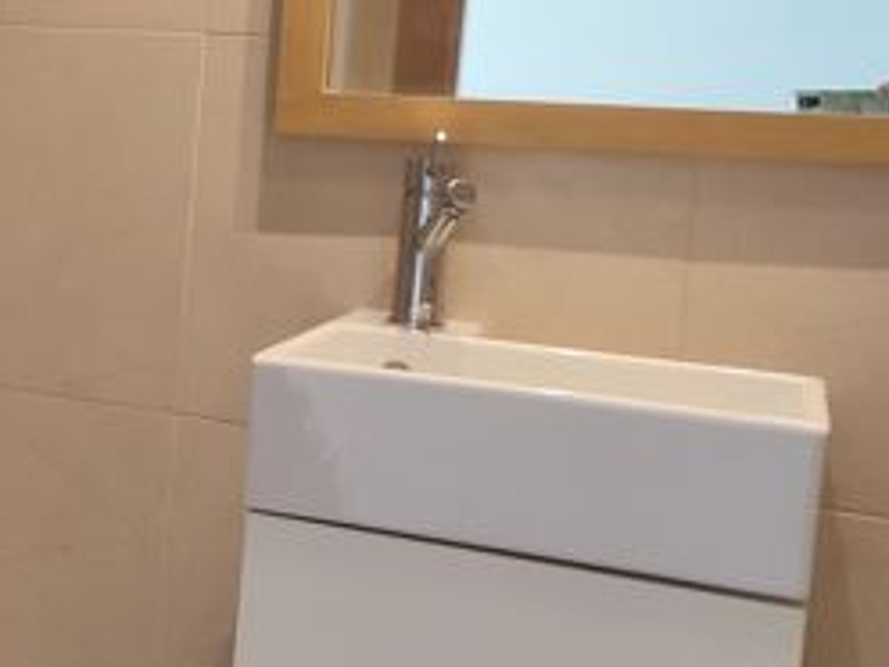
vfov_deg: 20.6
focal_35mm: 71
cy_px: 201
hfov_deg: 24.1
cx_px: -256
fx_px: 1823
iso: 487
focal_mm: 6.04
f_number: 1.9
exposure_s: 1/33
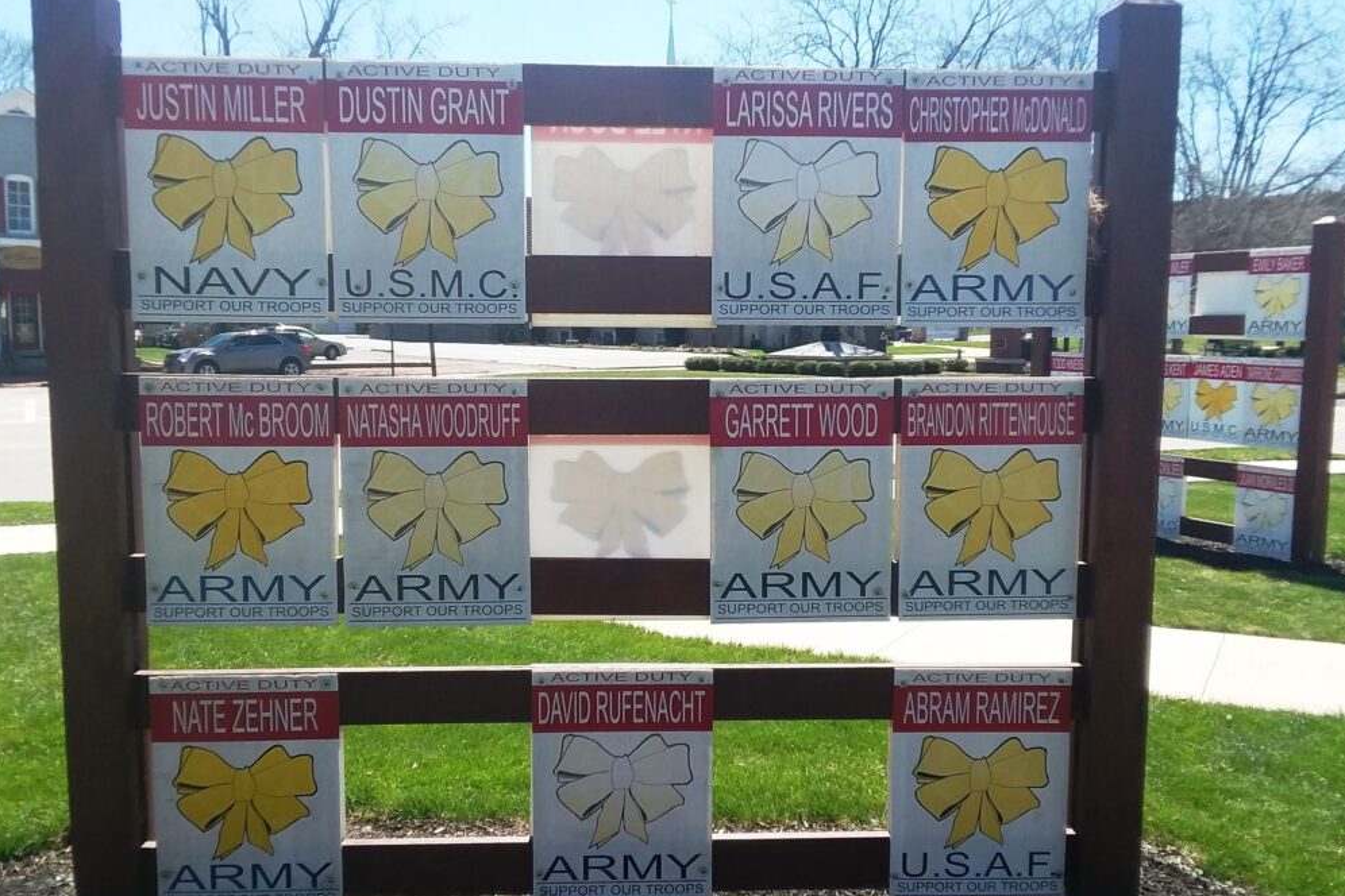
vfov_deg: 42.3
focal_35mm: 31
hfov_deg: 60.3
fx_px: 1158
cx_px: 663
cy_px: 475
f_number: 1.9
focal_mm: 2.47
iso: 40
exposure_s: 1/891
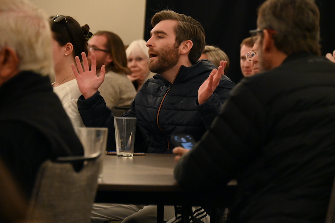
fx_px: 1488
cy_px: 112
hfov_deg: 12.8
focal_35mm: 160
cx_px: 168
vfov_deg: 8.6
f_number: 6.3
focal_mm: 160
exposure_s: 1/250
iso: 16000
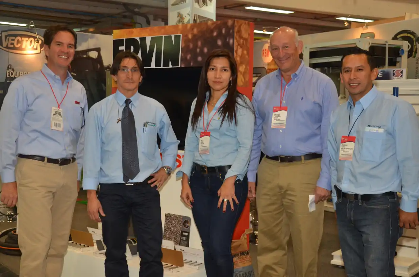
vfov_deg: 23.7
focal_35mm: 57
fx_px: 662
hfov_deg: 35.1
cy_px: 138
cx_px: 210
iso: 500
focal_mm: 38
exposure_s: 1/60
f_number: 6.3
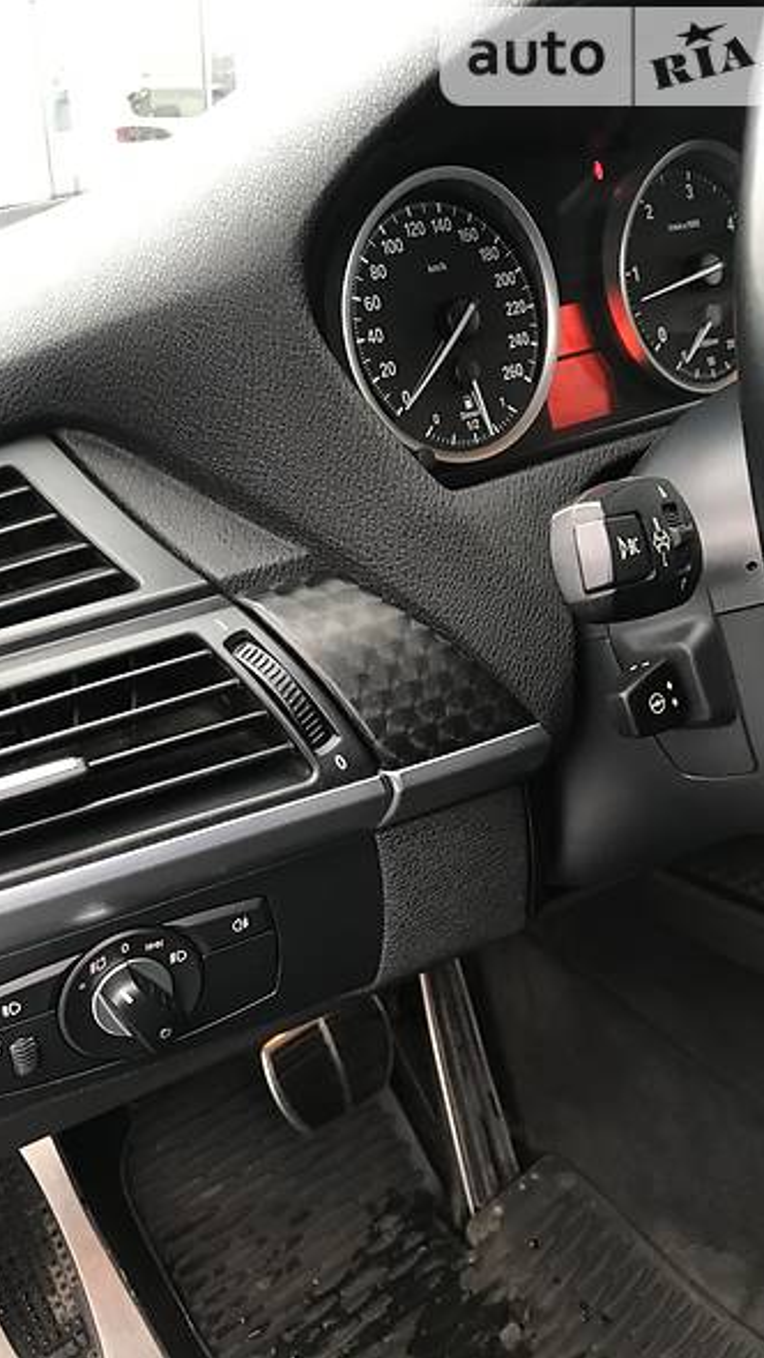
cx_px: 288
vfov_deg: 62.6
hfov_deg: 37.6
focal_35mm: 31
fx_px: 1116
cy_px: 670
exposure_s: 1/17
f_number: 1.8
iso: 64
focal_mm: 4
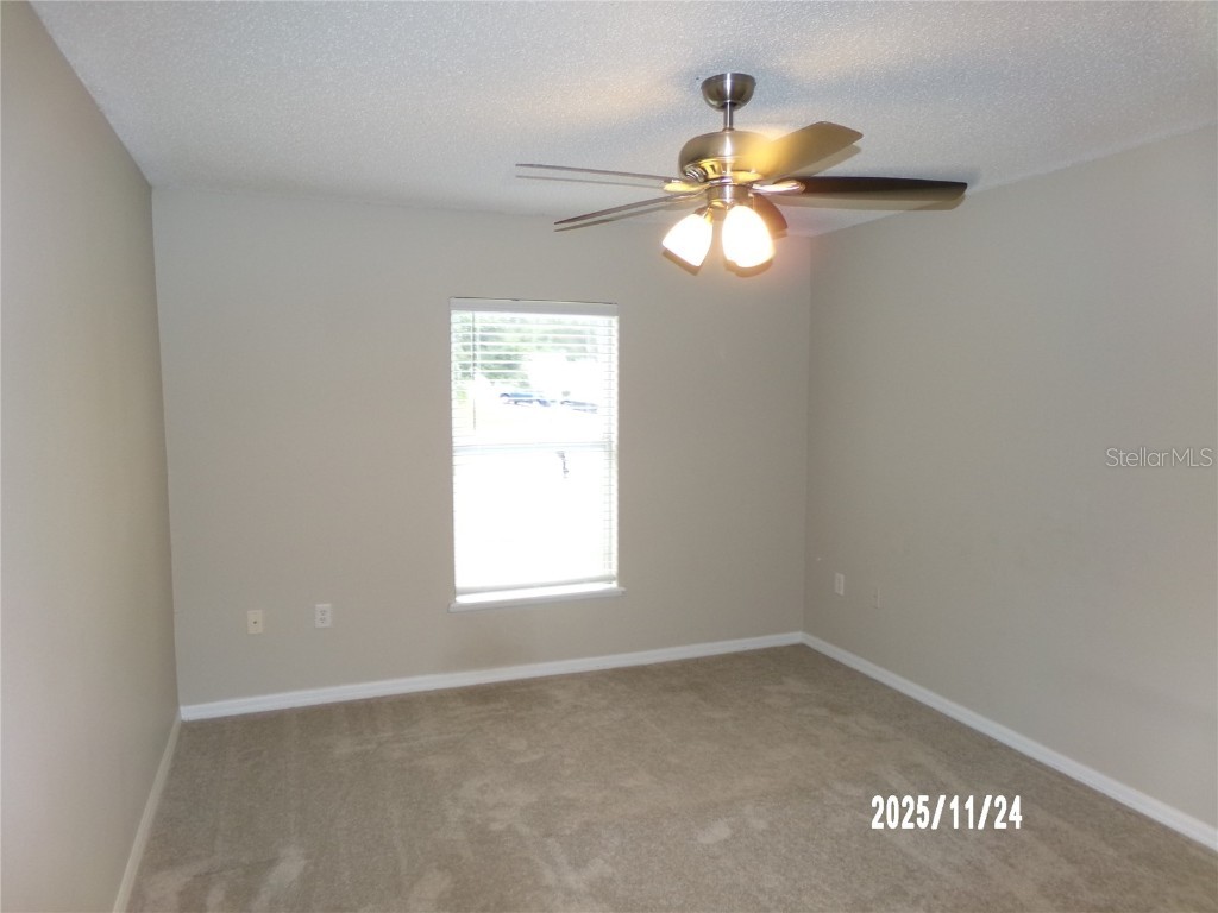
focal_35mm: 24
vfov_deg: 56.8
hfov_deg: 71.6
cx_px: 609
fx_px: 844
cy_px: 456
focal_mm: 4.3
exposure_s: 1/34
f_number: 3.7
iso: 200
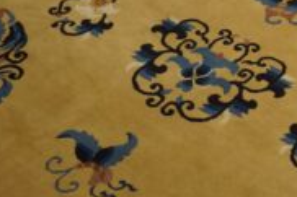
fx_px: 734
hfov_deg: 20.6
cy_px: 4
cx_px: 400
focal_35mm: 89
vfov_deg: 15.1
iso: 400
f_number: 4
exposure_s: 1/60
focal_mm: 18
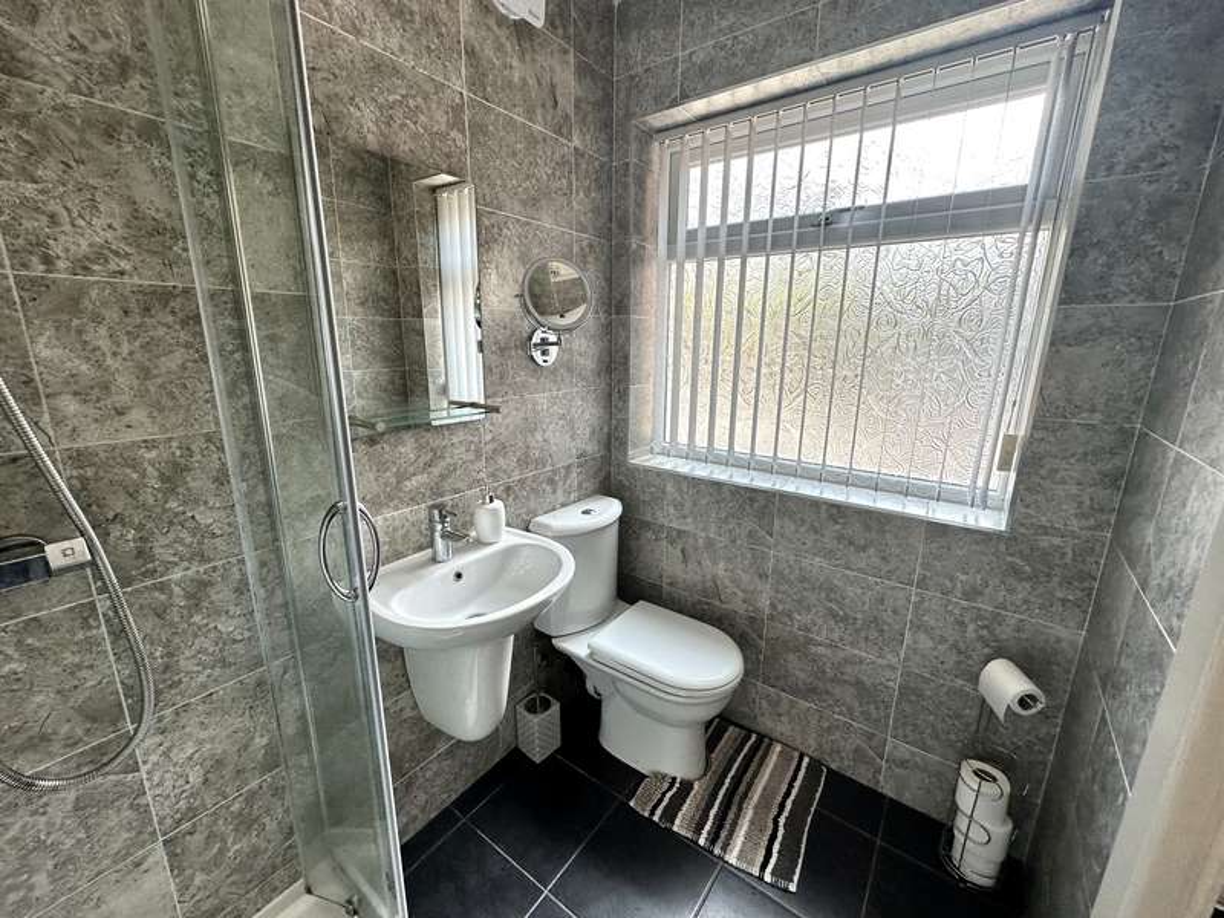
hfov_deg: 102.1
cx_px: 612
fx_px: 495
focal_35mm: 14
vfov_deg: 85.7
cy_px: 459
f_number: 2.2
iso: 64
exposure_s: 1/100
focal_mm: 2.22
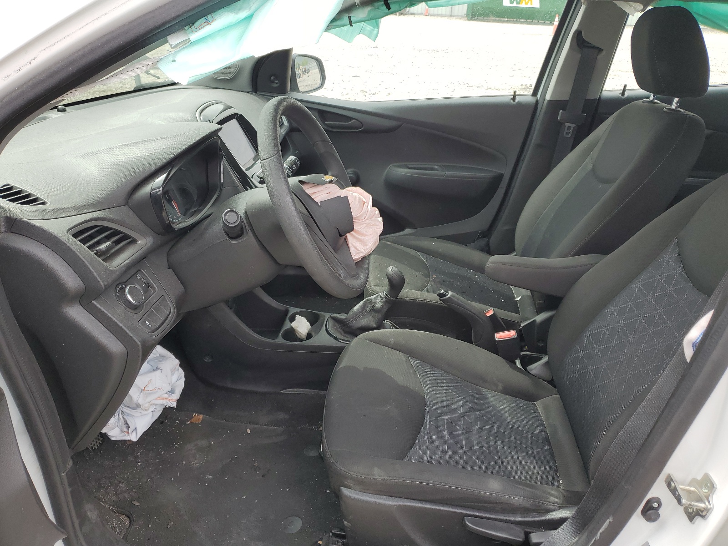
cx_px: 364
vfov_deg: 53.1
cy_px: 273
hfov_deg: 67.3
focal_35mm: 26
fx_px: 547
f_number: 1.5
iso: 50
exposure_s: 1/556
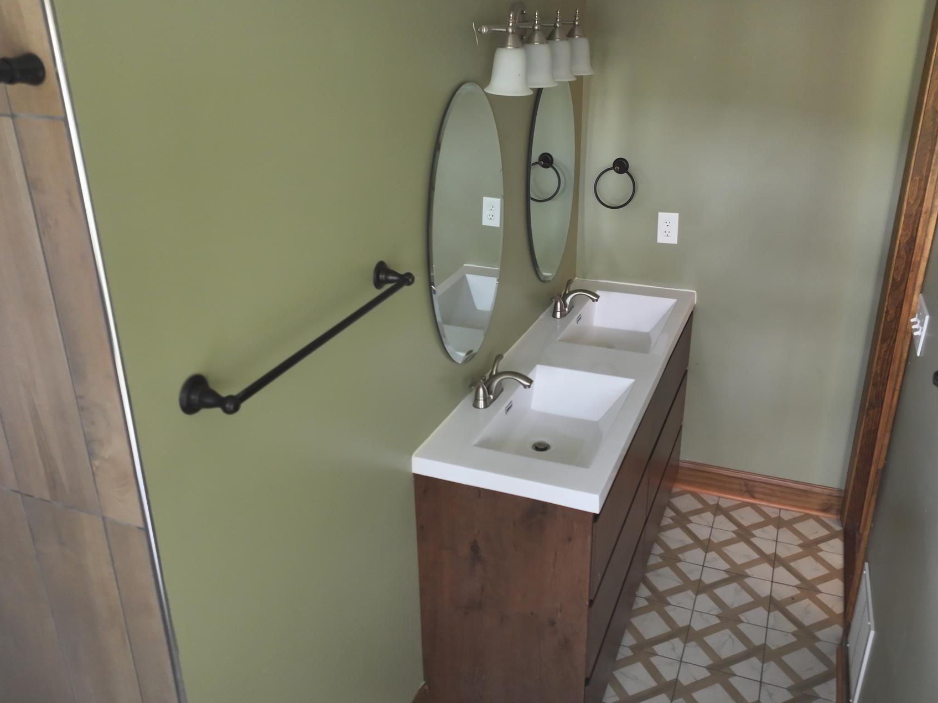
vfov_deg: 48.2
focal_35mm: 29
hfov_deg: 61.6
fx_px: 786
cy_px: 330
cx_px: 493
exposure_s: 1/15
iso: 380
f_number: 2.8
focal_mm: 12.29
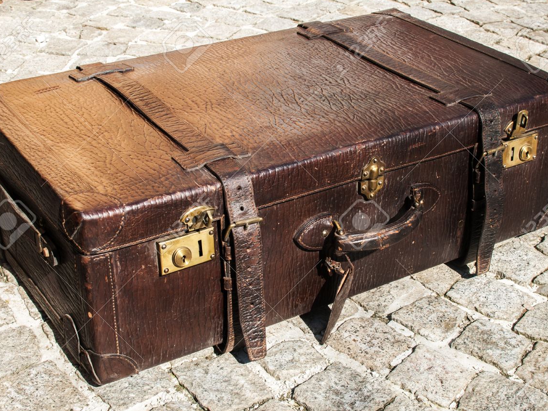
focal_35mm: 58
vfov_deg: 25.4
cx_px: 272
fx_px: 911
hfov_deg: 33.5
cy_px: 204
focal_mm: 35
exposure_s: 1/60
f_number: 9
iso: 200
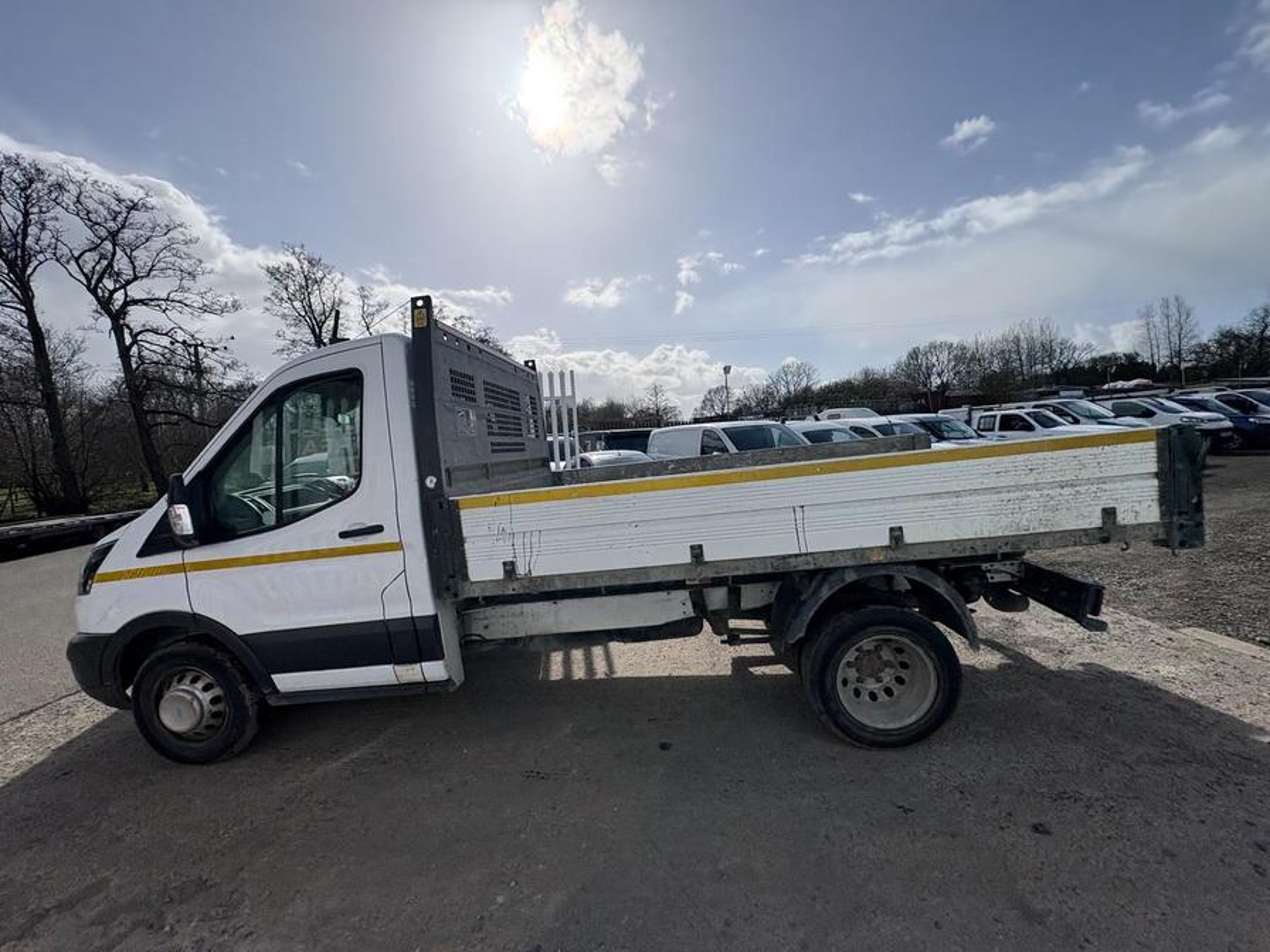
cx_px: 635
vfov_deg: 85.7
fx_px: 514
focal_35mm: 14
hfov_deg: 102.1
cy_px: 476
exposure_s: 1/4630
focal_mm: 2.22
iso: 50
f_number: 2.2
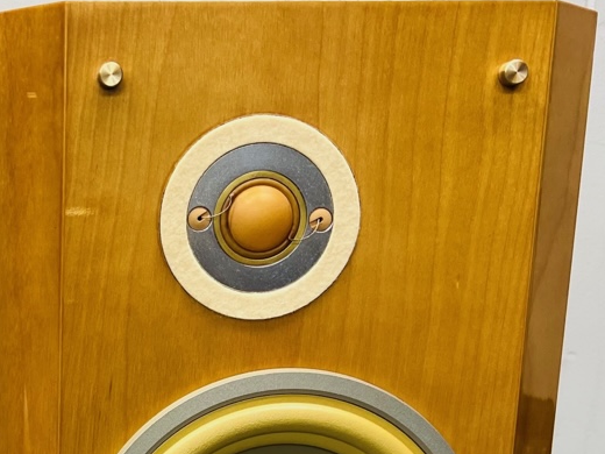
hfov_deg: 28.1
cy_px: 467
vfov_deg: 22.0
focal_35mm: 64
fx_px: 1119
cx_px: -26
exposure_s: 1/100
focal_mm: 5.7
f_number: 1.5
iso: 100
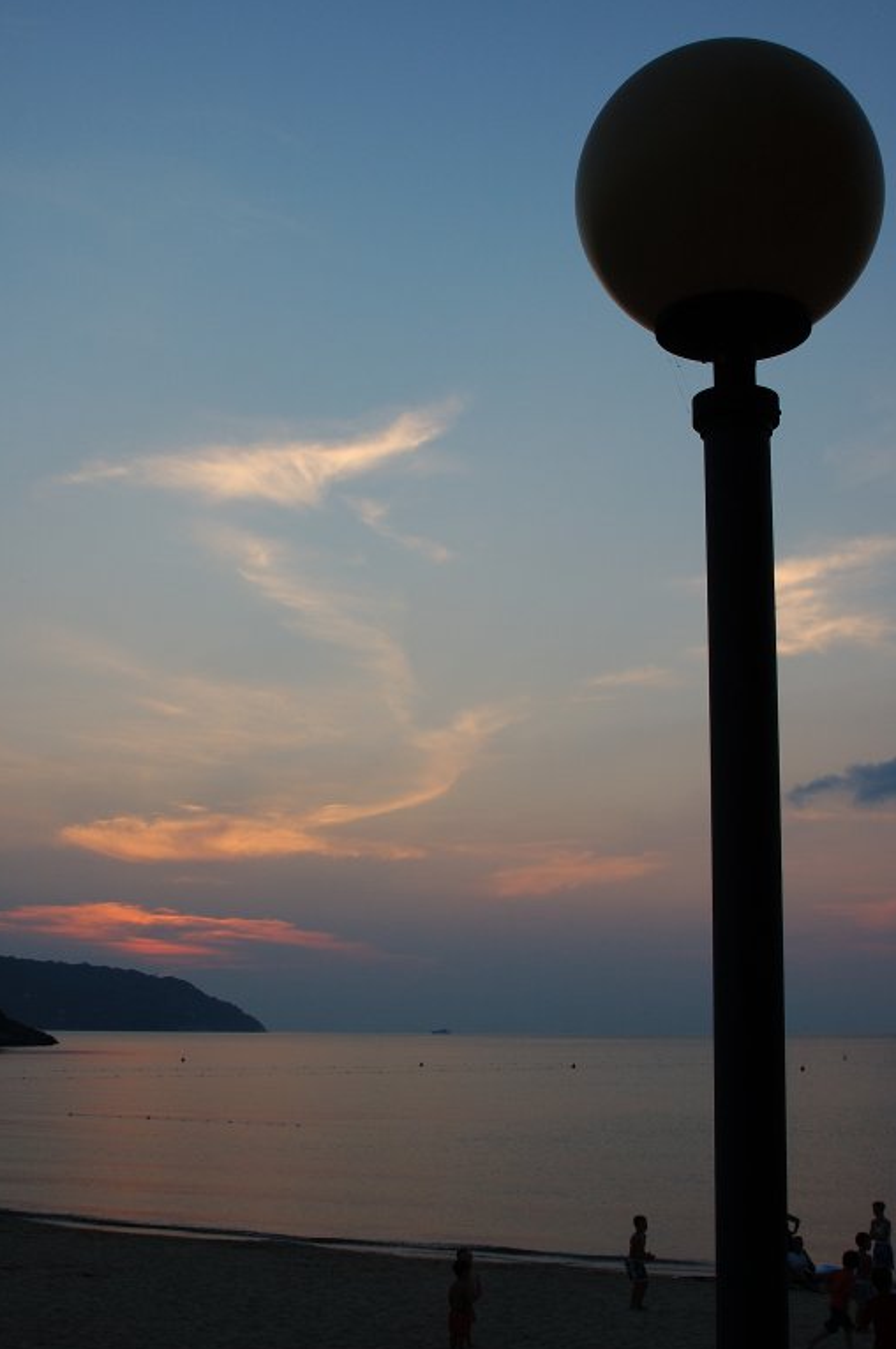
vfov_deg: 44.5
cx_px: 436
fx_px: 1646
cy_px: 667
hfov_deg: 30.5
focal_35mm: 44
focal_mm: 28
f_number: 8
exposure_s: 1/160
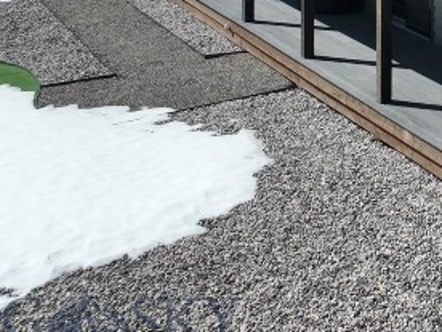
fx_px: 1136
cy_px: -228
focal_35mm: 89
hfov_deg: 18.3
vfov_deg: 14.9
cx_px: 749
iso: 200
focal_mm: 12.29
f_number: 2.8
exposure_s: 1/4000
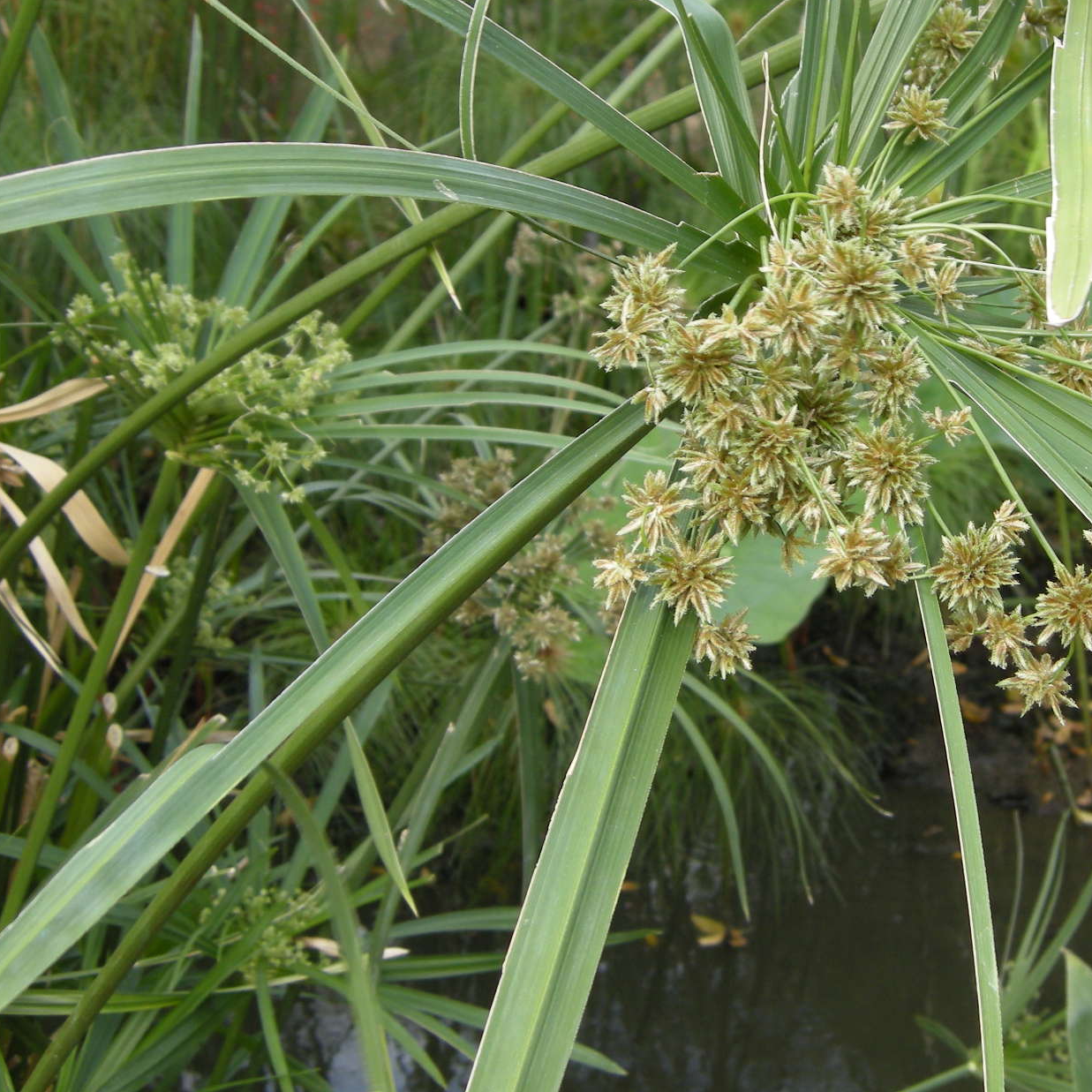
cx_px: 898
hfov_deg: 27.9
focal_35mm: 60
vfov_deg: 28.6
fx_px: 2141
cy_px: 447
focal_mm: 7.5
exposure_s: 1/62
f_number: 3.4
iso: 64
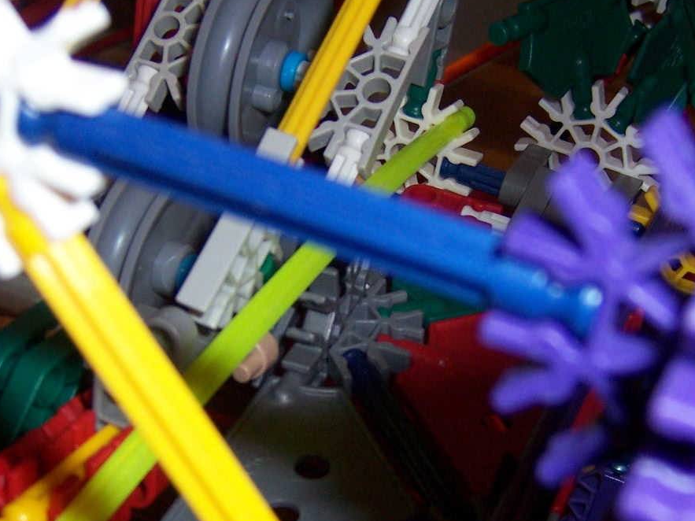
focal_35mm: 58
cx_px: 287
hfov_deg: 33.2
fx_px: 1164
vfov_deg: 25.0
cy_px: 386
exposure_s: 1/60
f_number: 2.8
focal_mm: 5.5
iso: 140
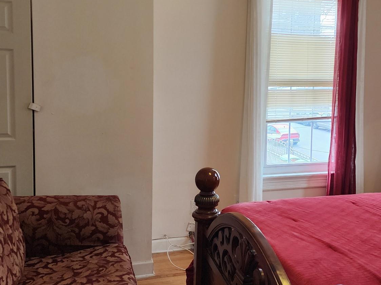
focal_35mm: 42
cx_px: 239
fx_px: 462
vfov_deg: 34.2
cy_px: 113
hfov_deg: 44.4
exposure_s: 1/120
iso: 400
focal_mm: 6.4
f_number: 1.8
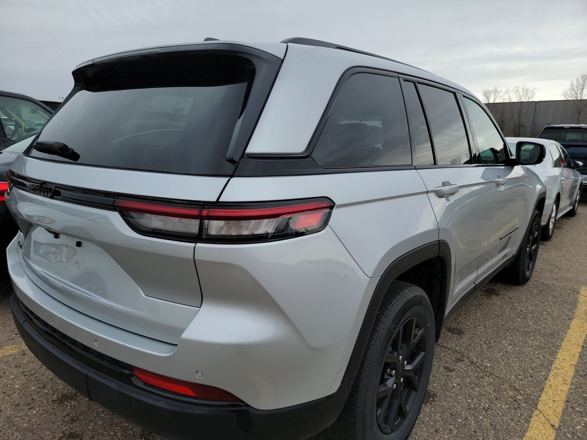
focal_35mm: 24
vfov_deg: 56.8
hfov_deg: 71.6
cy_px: 220
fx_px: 407
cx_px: 294
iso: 50
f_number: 1.8
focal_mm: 6.7
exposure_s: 1/254
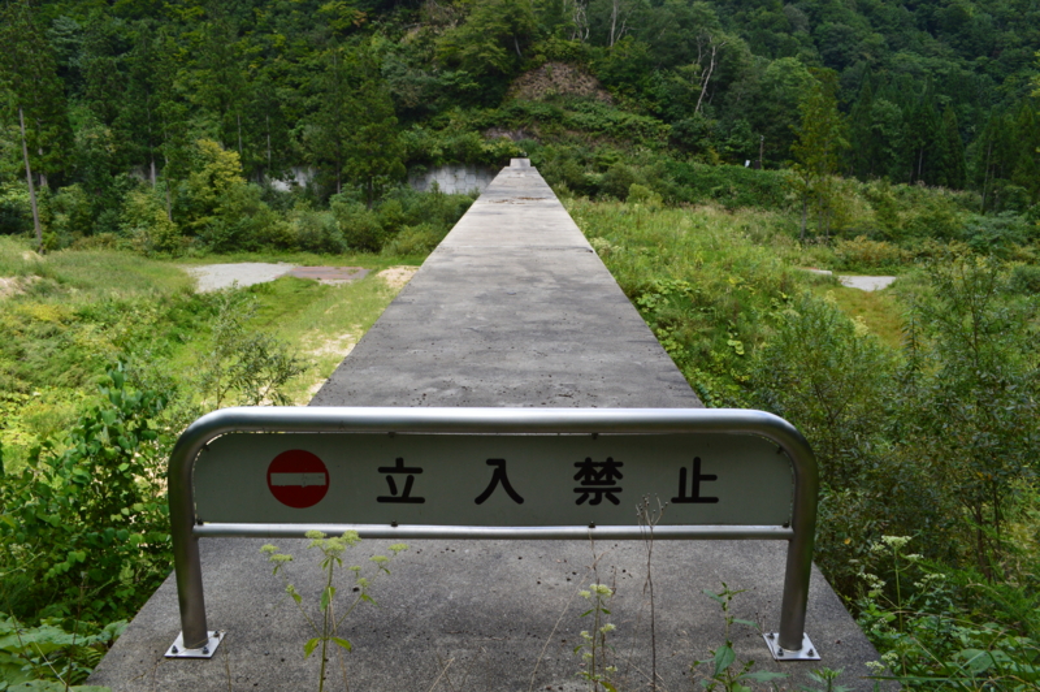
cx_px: 520
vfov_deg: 47.9
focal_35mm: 27
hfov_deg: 67.4
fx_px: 779
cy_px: 346
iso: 400
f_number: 9
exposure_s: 1/160
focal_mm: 18
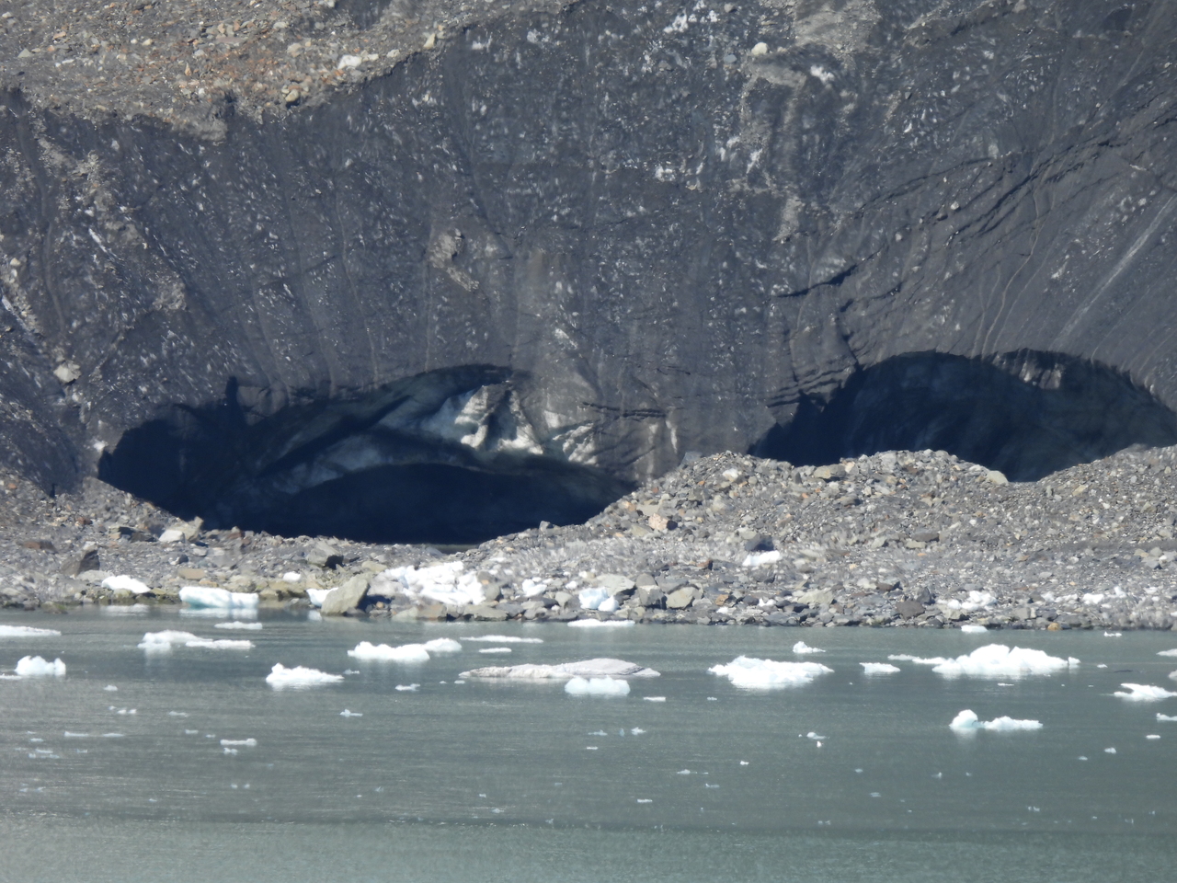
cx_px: 588
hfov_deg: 2.0
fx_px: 34002
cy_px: 442
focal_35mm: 1000
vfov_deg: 1.5
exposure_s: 1/500
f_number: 5.6
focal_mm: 178
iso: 110
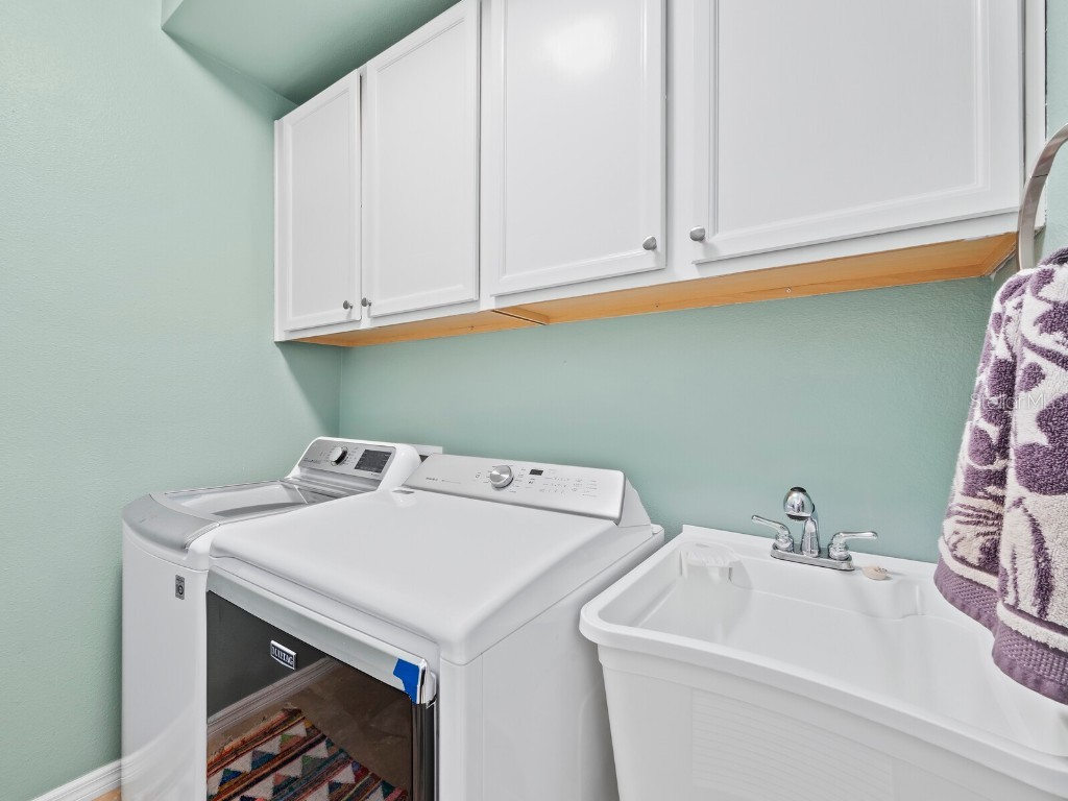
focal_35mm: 14
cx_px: 534
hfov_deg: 102.1
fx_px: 432
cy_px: 400
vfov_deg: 85.7
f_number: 10
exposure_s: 2
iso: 400
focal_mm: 7
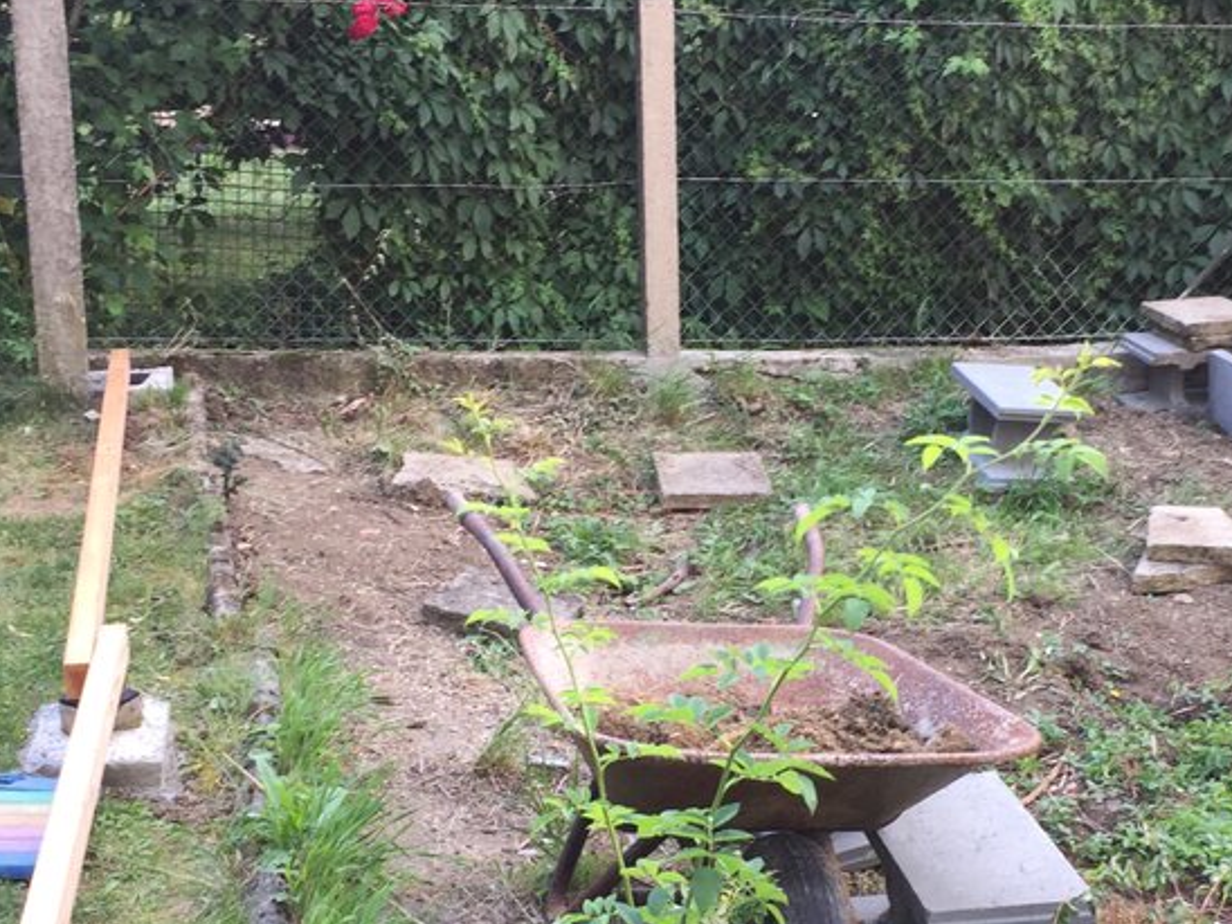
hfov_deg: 33.1
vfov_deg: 25.0
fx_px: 2064
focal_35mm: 58
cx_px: 726
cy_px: 663
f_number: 2.2
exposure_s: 1/50
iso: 32
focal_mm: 4.15
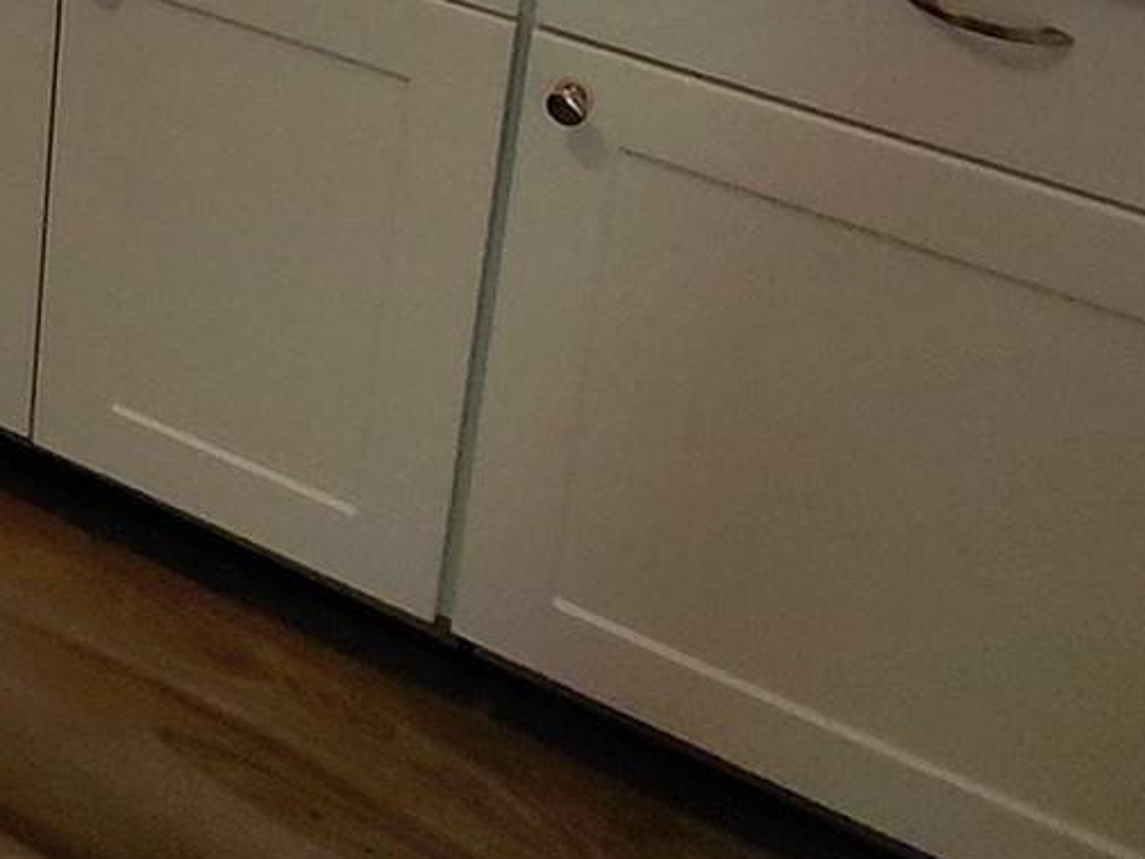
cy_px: -548
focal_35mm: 65
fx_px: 2150
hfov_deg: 27.0
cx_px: -166
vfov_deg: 18.9
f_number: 2.2
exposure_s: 1/60
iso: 200
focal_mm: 1.64
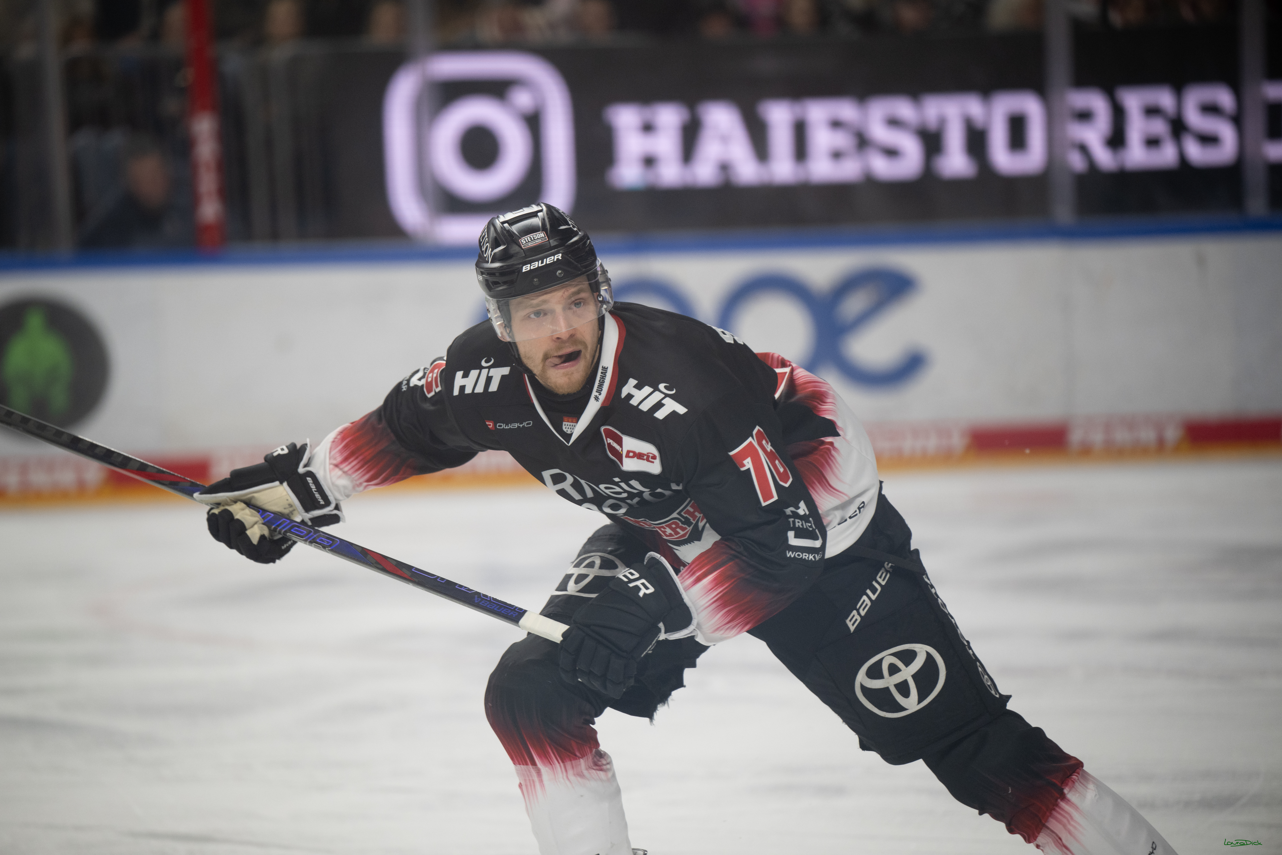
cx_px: 641
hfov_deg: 10.3
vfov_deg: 6.9
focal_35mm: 200
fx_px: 7122
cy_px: 428
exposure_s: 1/1250
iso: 1250
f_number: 3.2
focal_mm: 200
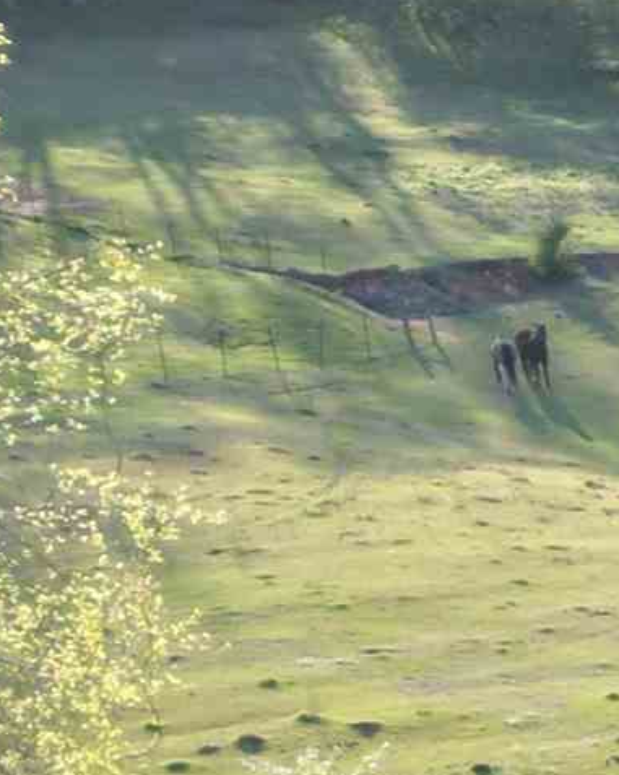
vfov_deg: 12.0
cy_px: 1254
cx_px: 1984
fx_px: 3461
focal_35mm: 151
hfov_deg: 8.3
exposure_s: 1/1000
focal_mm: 6.72
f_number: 1.7
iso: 200
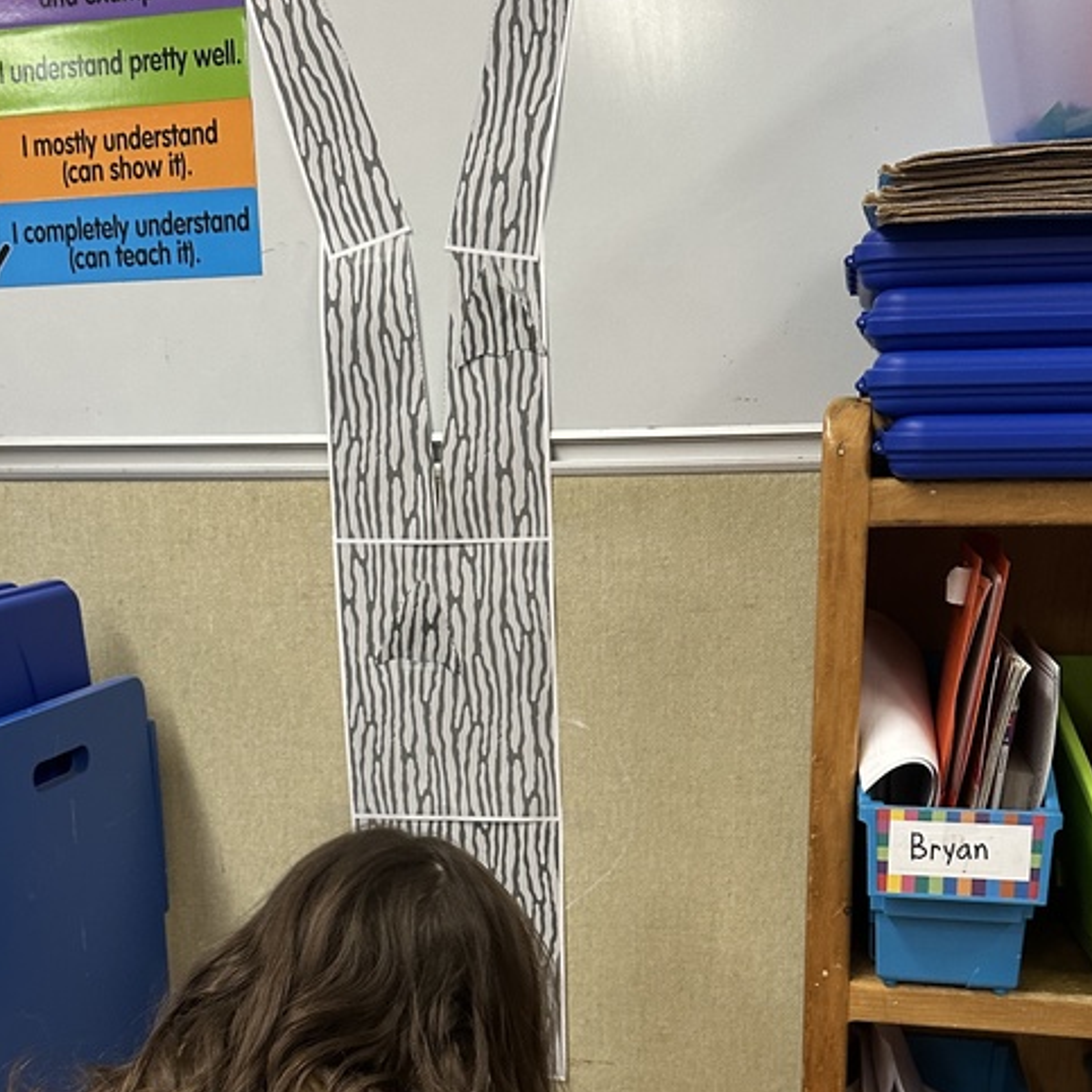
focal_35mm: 45
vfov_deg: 36.8
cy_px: 789
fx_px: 1606
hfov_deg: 37.5
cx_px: 484
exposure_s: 1/60
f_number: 1.78
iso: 250
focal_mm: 6.86
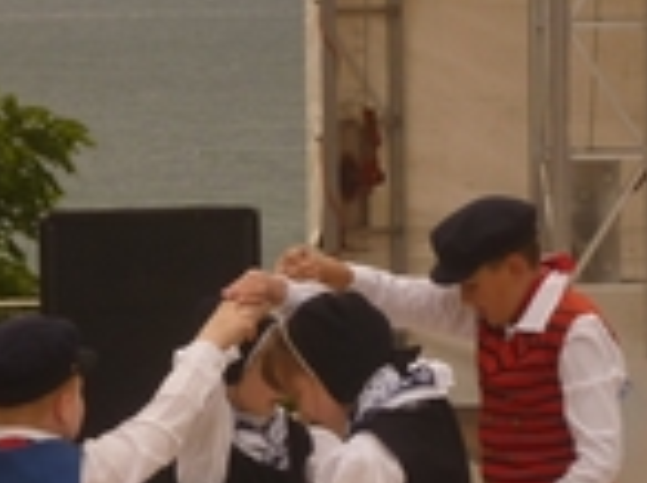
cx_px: 239
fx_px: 6830
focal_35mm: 366
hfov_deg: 5.4
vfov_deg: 4.0
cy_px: 634
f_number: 4.4
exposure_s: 1/400
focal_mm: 18.2
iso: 80
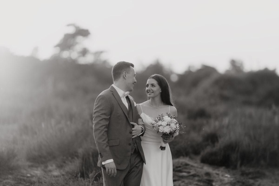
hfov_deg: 15.2
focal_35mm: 135
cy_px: 93
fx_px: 1046
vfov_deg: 10.2
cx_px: 140
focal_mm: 135
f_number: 1.8
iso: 100
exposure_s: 1/800
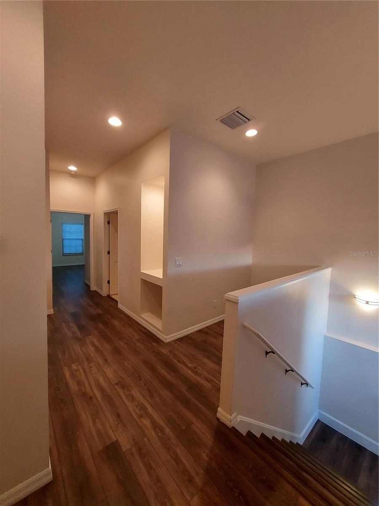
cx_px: 190
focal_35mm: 13
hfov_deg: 89.9
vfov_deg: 106.2
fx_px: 190
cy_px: 253
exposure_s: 1/50
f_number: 2.2
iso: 250
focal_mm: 1.74
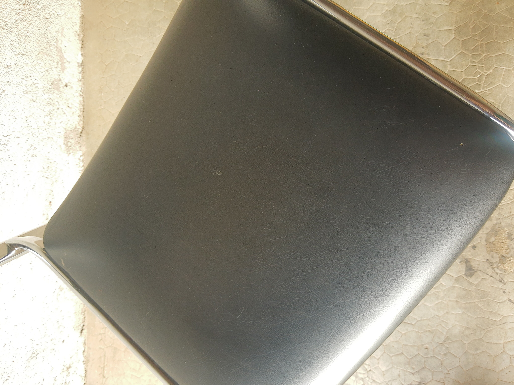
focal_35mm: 26
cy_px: 192
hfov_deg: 67.3
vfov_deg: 53.1
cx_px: 257
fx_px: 386
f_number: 1.8
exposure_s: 1/50
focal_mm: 3.95
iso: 61
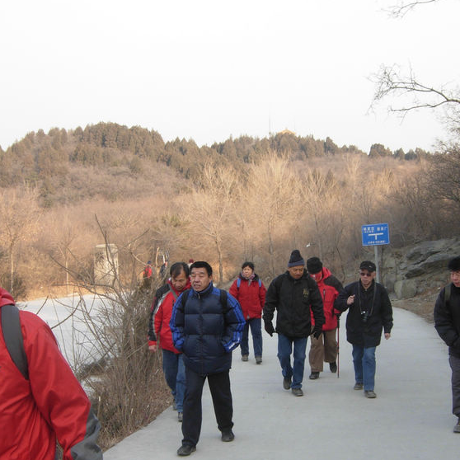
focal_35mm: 57
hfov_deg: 30.0
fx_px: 857
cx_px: 265
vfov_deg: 29.9
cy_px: 293
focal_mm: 7.5
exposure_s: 1/128
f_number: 4.3
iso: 50
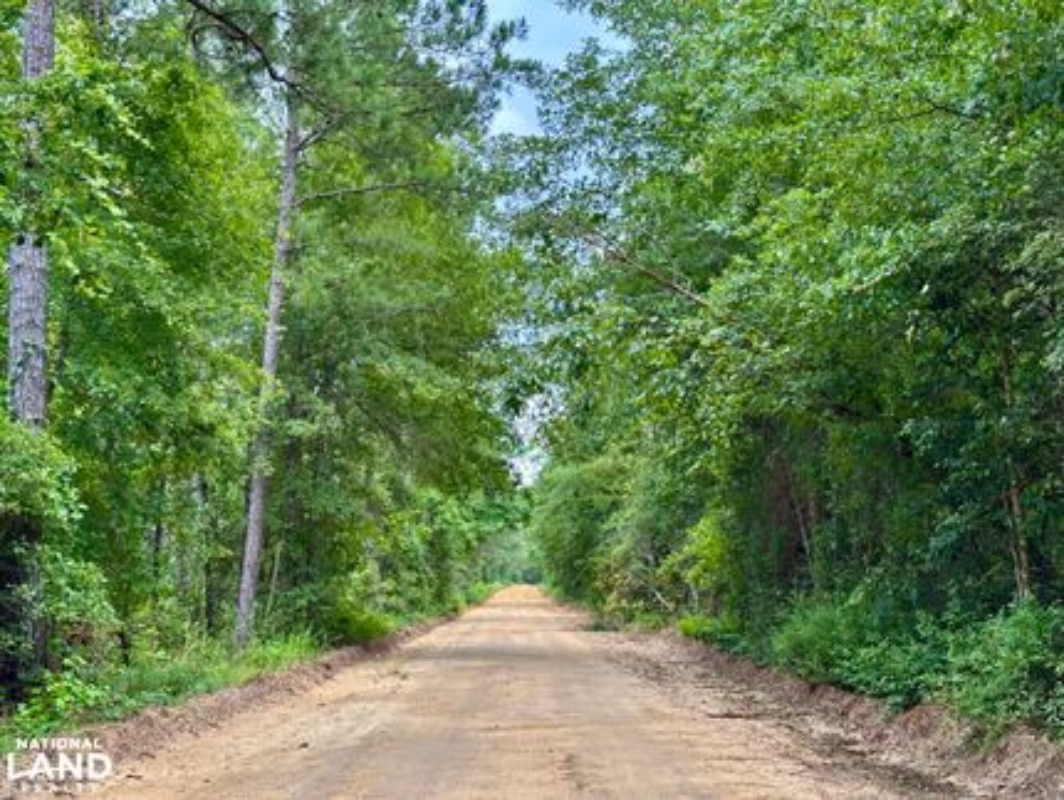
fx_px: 1476
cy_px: 400
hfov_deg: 39.6
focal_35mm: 48
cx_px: 532
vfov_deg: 30.3
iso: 50
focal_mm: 6.86
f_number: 1.78
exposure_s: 1/136
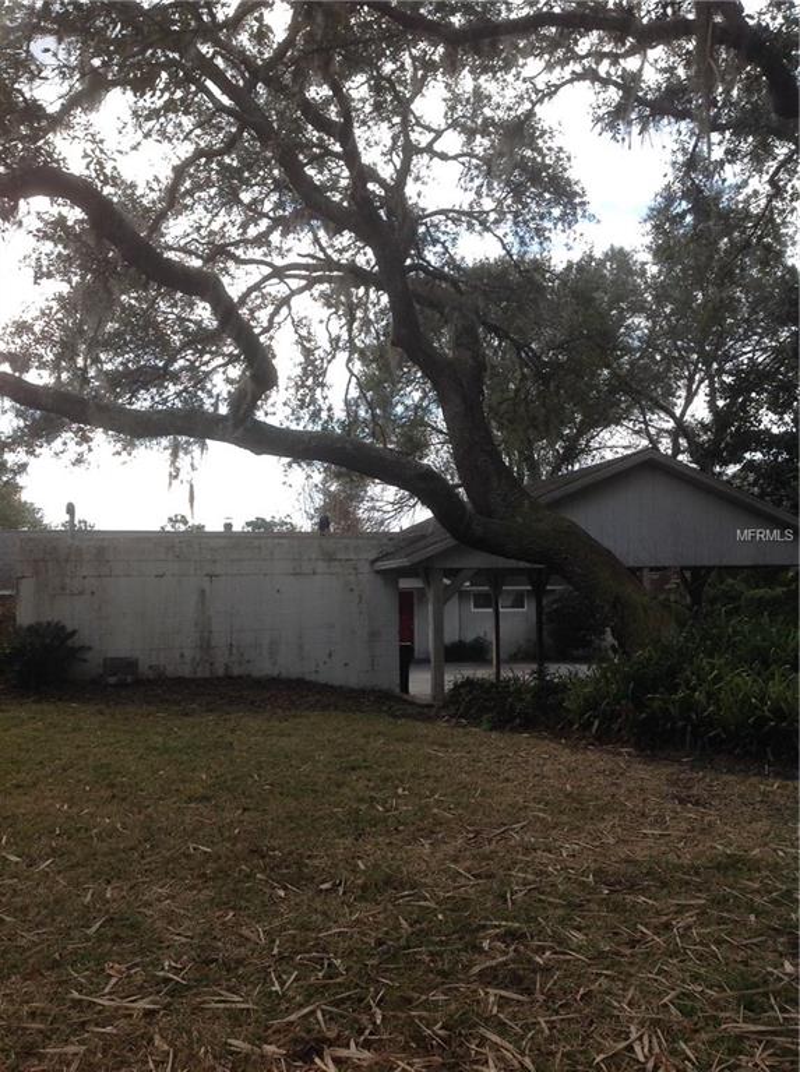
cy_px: 536
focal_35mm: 35
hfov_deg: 40.6
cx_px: 400
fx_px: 1082
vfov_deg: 52.7
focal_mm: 4.28
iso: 50
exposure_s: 1/775
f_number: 2.4
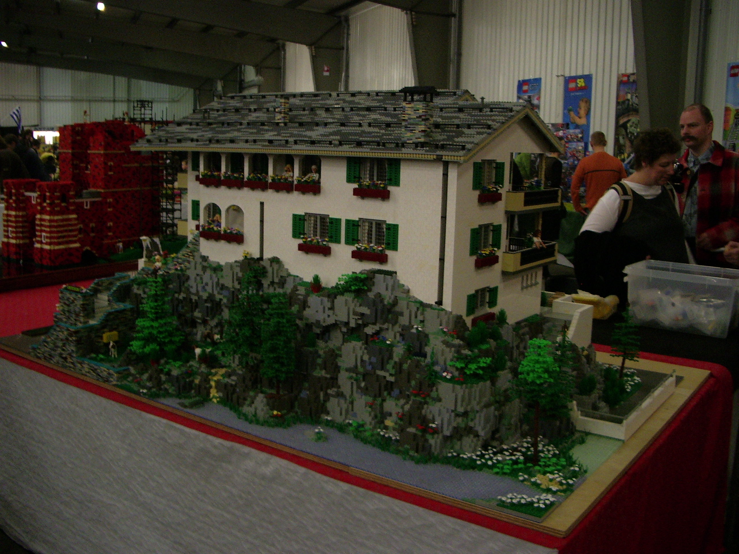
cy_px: 277
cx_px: 370
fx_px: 747
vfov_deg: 40.7
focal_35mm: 35
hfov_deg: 52.6
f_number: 2.6
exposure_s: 1/15
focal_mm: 5.8
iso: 200
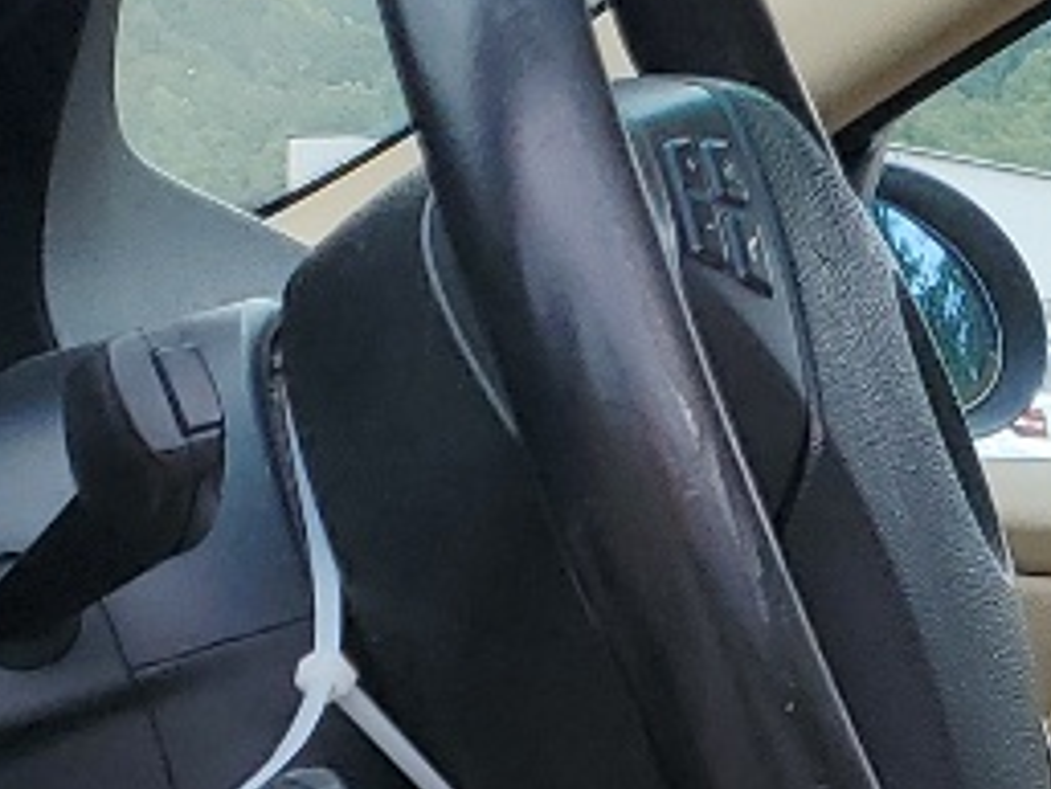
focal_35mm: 162
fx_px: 4921
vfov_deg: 8.8
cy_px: 1414
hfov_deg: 11.4
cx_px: 1832
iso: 50
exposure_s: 1/455
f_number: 1.5
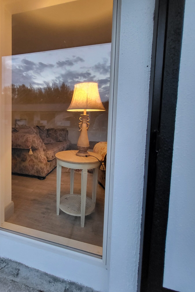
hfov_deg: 67.9
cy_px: 131
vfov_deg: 92.9
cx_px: 60
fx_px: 138
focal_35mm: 17
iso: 500
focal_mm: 1.74
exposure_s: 1/33
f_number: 2.2
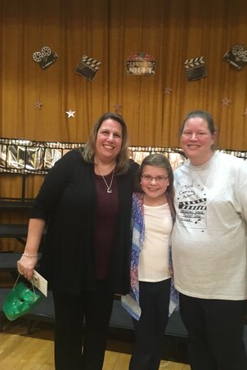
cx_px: 140
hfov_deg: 41.1
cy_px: 180
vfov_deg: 58.7
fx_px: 329
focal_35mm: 32
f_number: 2.2
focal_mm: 4.15
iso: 250
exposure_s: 1/15
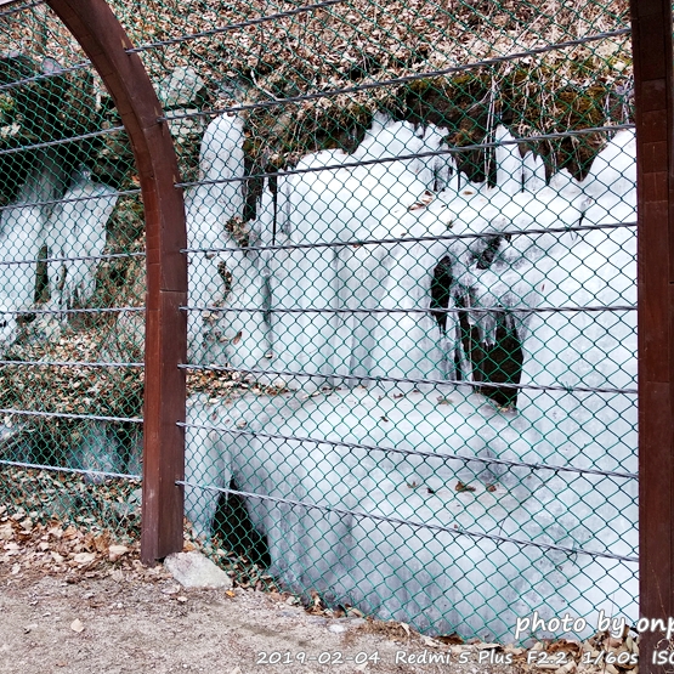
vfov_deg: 52.5
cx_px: 294
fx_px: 683
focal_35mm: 31
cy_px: 339
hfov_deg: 52.4
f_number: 2.2
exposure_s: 1/60
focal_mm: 3.81
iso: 125
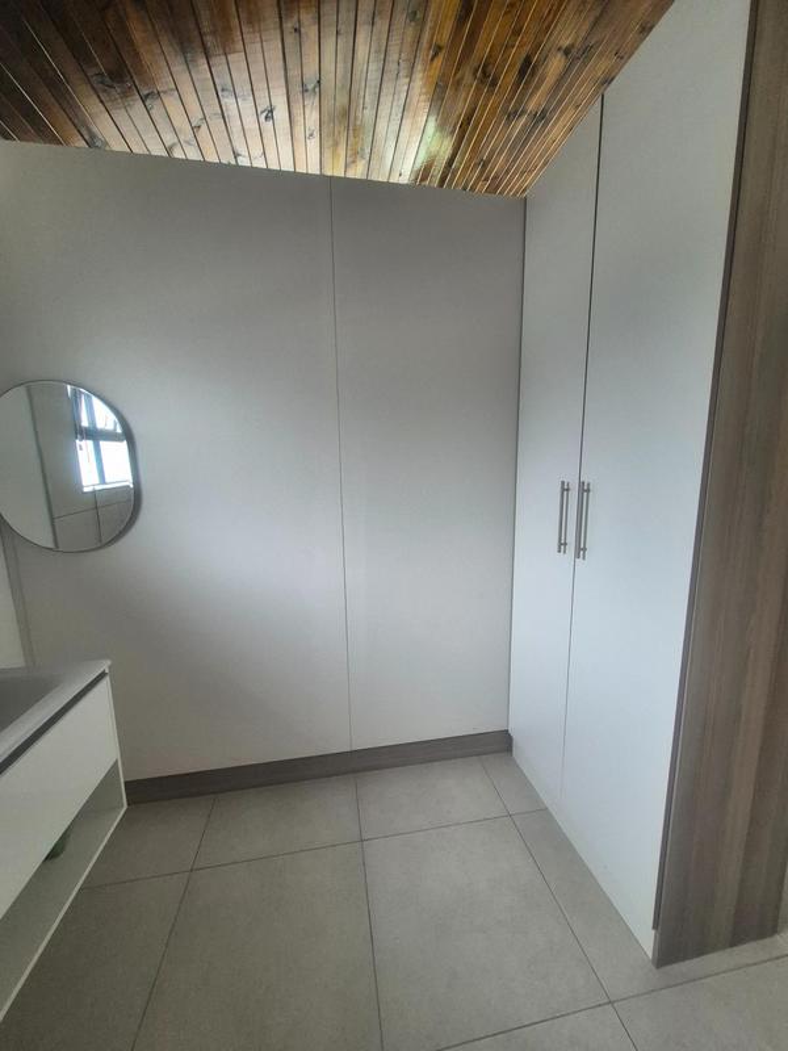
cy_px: 526
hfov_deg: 89.9
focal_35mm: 13
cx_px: 394
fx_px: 395
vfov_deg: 106.2
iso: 250
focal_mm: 1.74
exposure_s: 1/100
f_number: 2.2
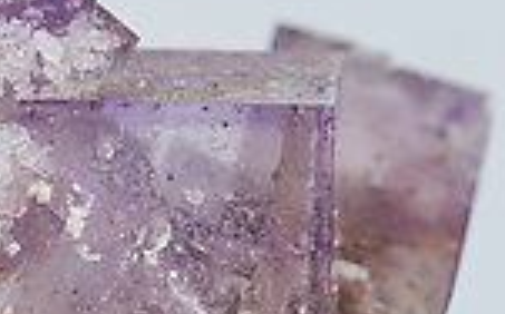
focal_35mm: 269
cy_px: 334
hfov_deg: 7.7
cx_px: -120
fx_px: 3698
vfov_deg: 4.9
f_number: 25
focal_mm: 60
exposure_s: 1/2.5
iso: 250
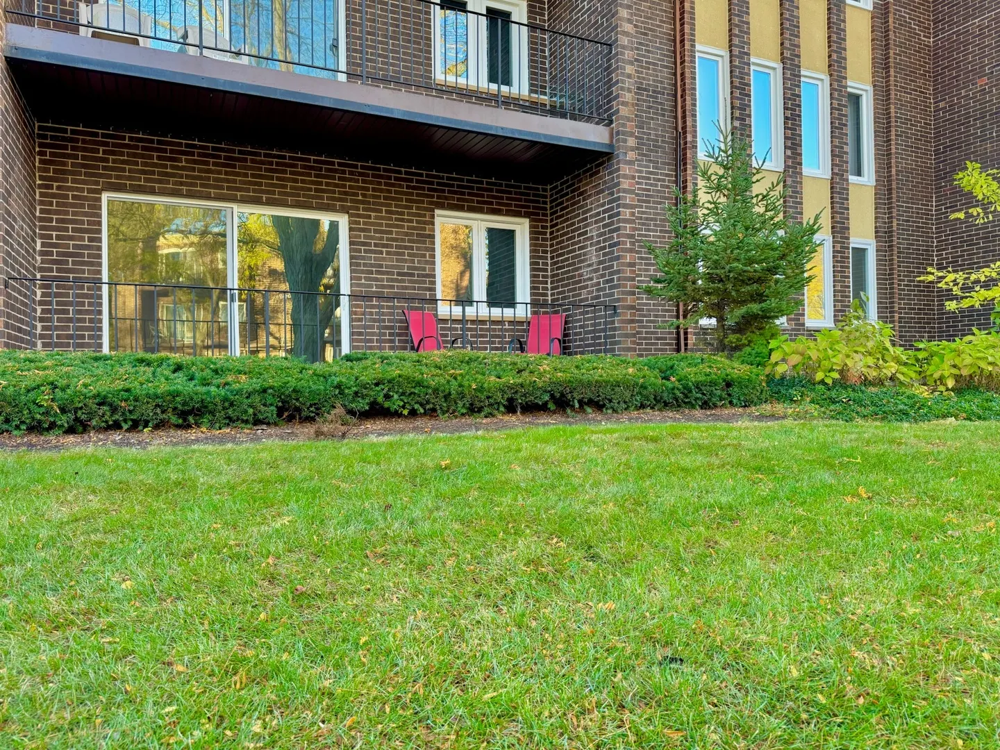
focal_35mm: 24
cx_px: 500
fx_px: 693
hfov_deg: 71.6
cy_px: 375
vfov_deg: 56.8
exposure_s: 1/121
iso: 125
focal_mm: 6.76
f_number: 1.78
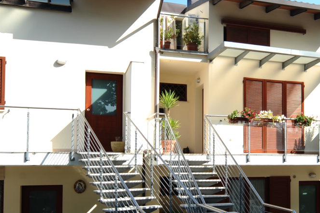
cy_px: 151
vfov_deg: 29.5
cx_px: 239
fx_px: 400
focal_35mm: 45
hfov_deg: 42.3
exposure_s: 1/125
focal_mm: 14
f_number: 8
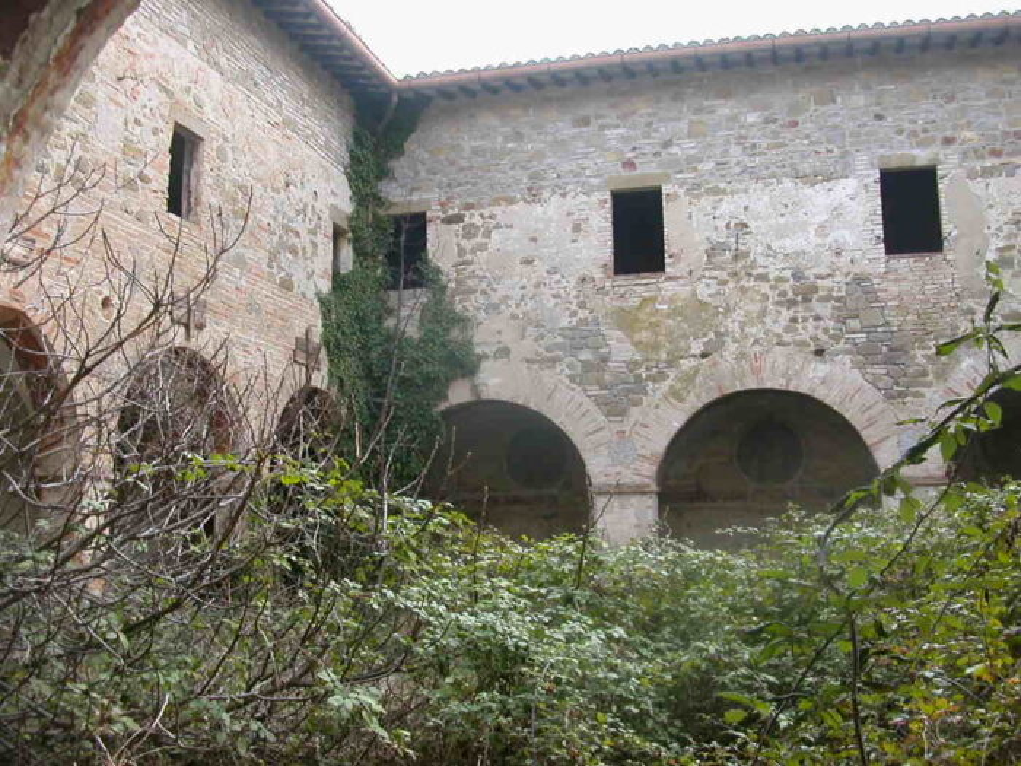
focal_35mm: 37
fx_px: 1091
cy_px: 383
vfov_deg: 38.7
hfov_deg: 50.1
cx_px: 510
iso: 100
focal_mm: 5.6
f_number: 2.7
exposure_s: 1/261
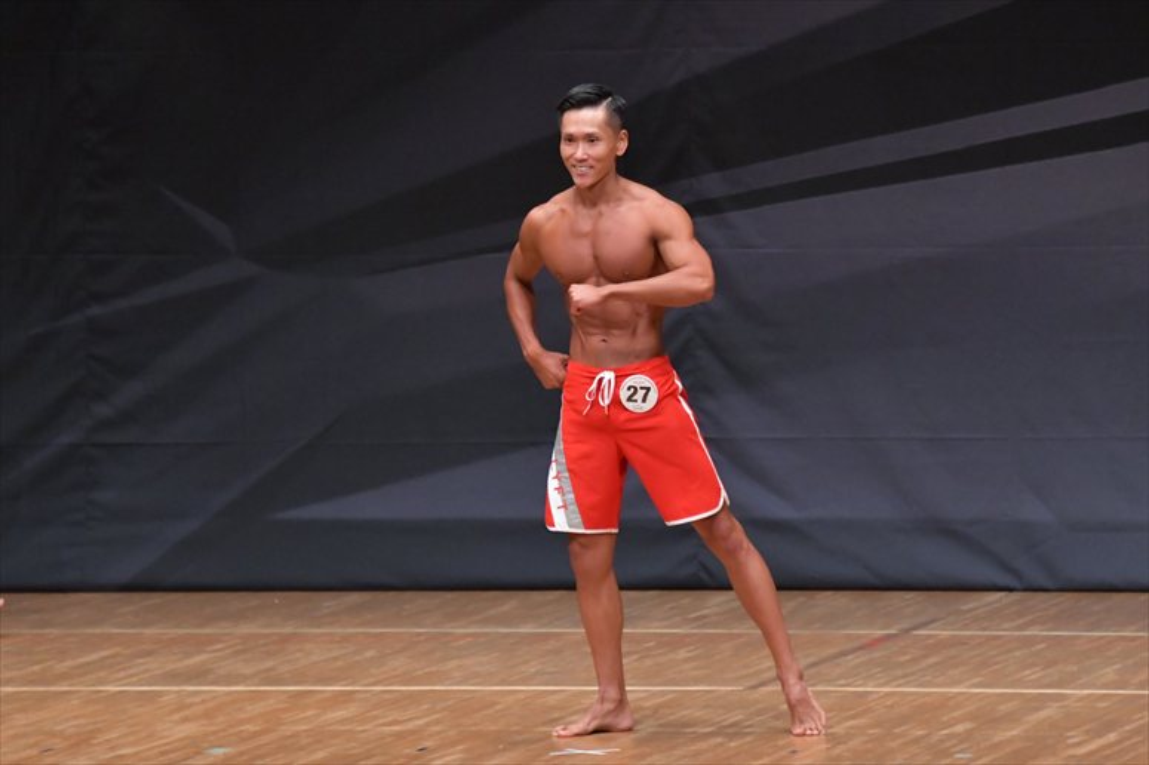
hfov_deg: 7.2
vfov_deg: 4.8
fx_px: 9092
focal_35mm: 285
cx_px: 574
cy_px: 382
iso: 6400
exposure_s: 1/400
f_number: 5.6
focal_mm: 190
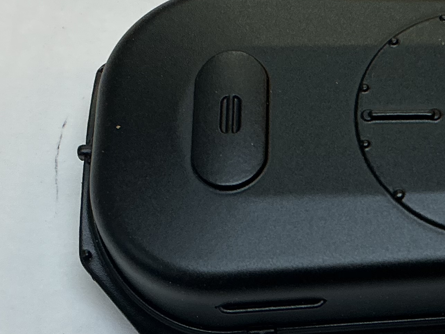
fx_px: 1170
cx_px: 393
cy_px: 114
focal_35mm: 91
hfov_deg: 21.1
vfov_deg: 16.2
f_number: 1.8
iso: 32
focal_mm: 3
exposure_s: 1/120
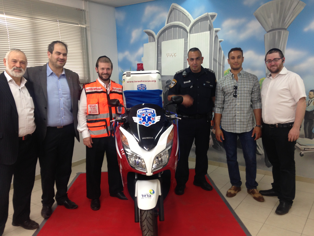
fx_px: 299
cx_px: 157
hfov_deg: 55.4
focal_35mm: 33
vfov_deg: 42.9
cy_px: 118
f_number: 2.4
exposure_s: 1/20
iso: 64
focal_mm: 4.12
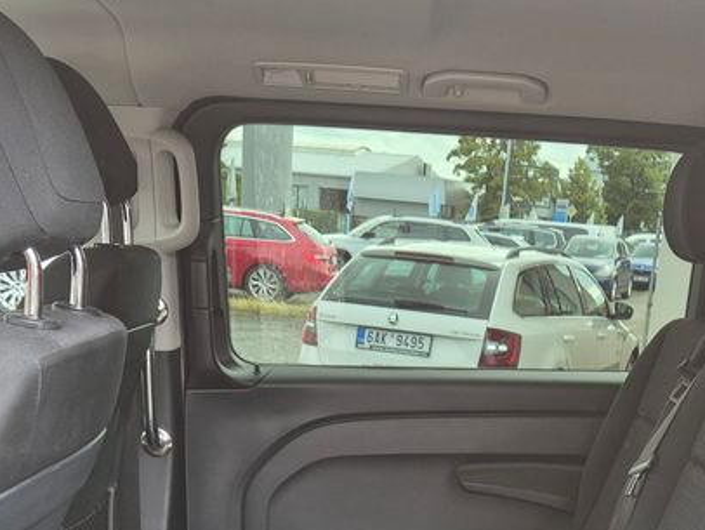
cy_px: 626
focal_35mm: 58
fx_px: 1182
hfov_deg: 32.8
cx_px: 497
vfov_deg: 23.3
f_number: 1.8
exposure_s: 1/180
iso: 160
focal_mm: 5.4
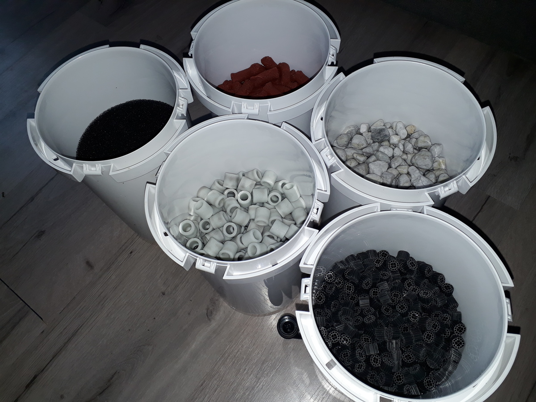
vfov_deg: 51.4
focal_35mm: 27
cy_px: 201
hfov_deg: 65.3
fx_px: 418
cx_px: 268
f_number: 1.9
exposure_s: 1/60
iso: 40
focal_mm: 3.6
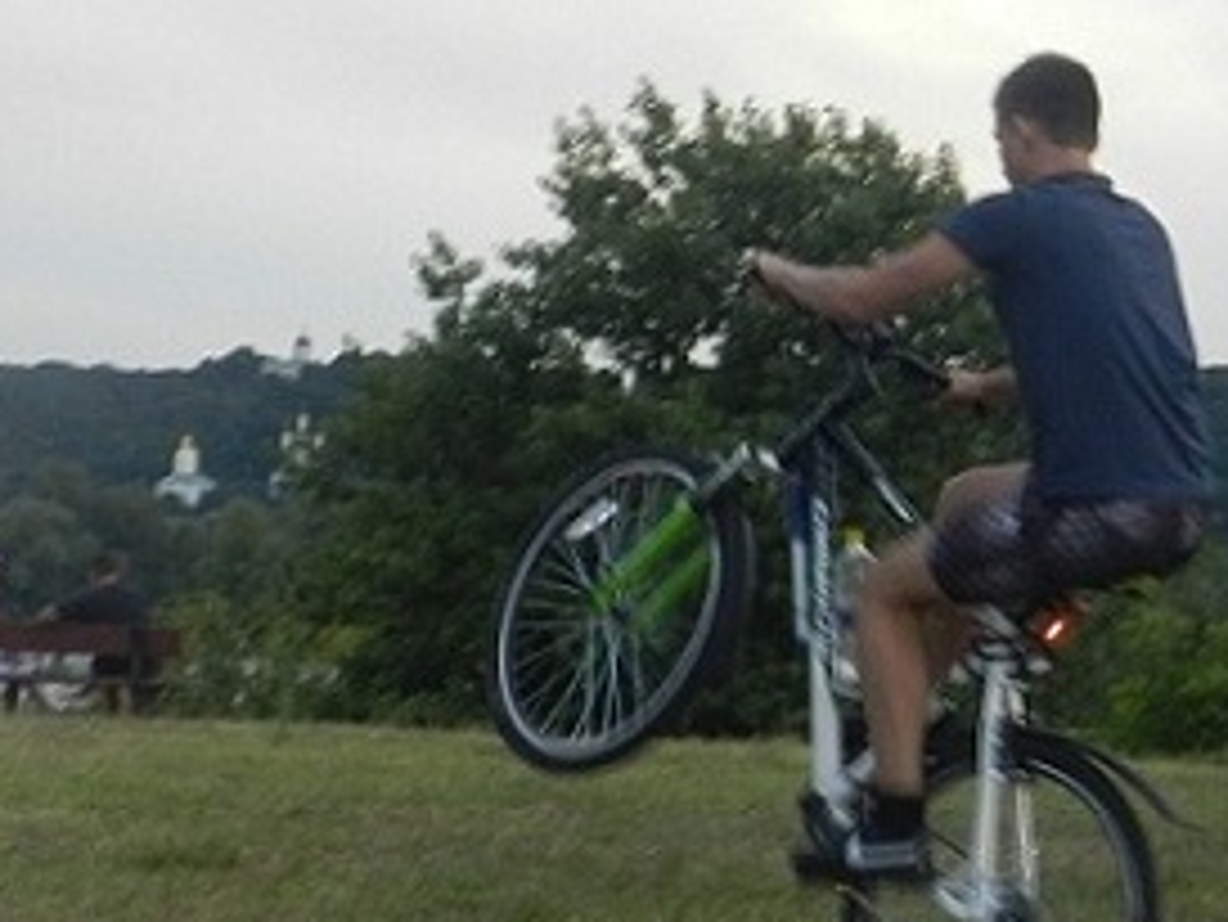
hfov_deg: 14.2
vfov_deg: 10.8
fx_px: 4862
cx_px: 1127
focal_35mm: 137
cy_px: 459
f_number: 4.6
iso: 200
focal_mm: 10.7
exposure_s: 1/30
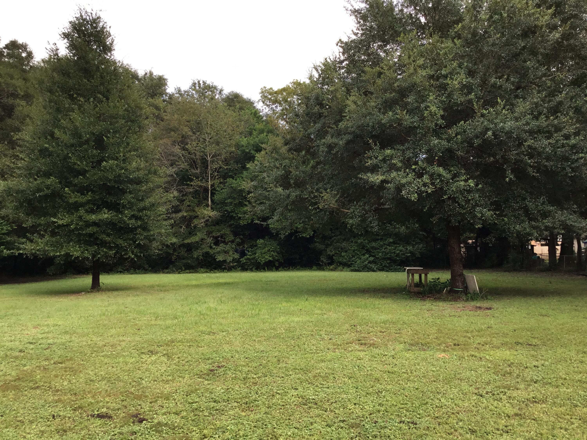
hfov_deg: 58.4
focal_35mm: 31
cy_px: 220
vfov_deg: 45.4
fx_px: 526
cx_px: 294
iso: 25
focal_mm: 3.3
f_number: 2.4
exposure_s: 1/341
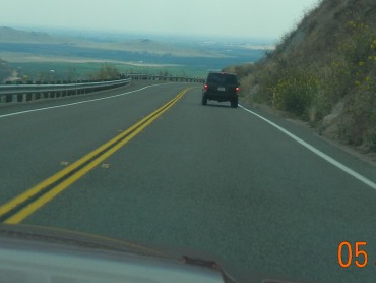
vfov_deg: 17.0
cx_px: 137
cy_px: -55
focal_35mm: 83
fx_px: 902
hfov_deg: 23.5
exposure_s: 1/419
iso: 160
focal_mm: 5.4
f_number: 7
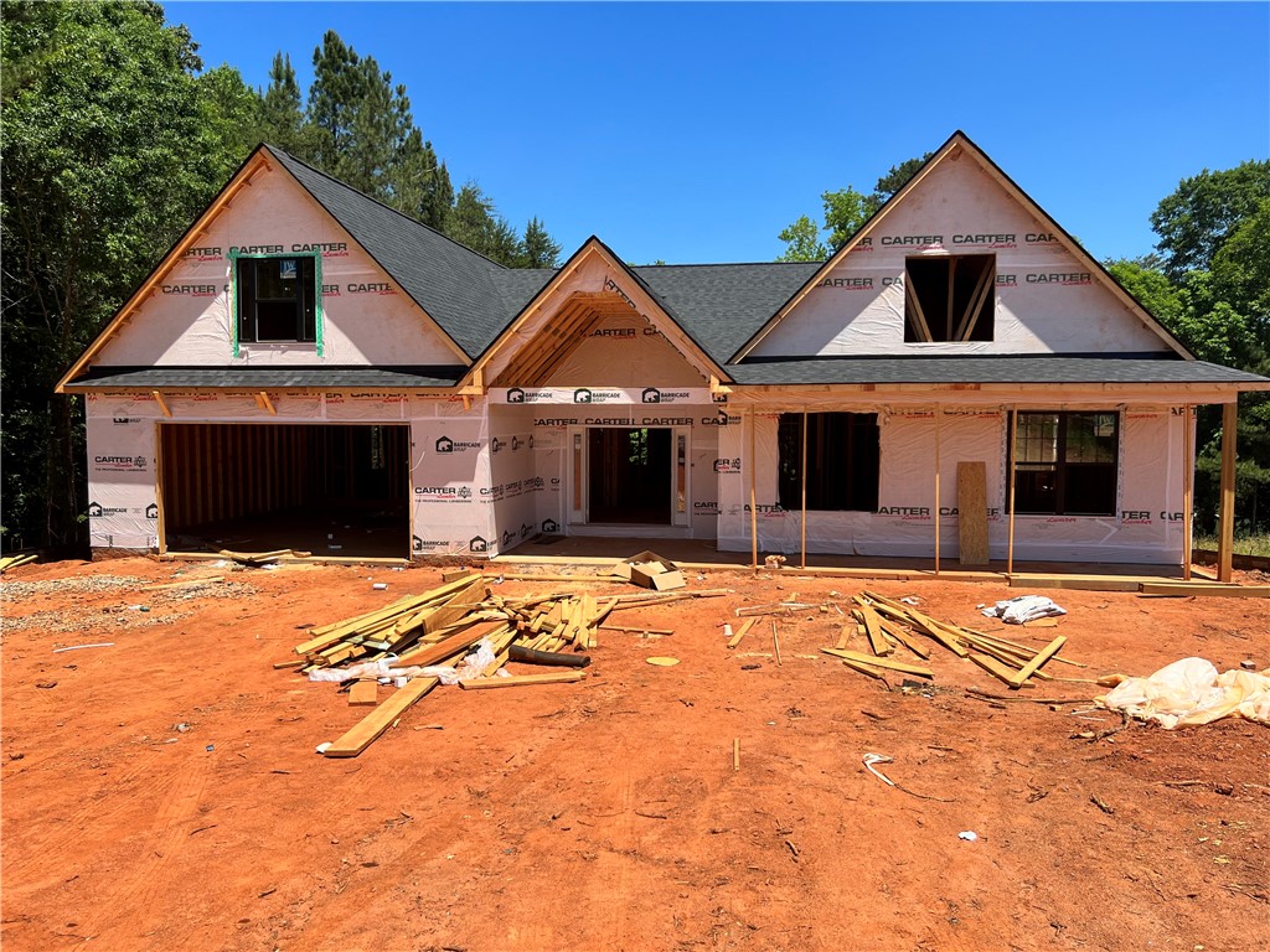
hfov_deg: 67.3
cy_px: 476
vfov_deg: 53.1
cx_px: 635
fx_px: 954
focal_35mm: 26
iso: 50
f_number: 1.5
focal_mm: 5.7
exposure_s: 1/3968
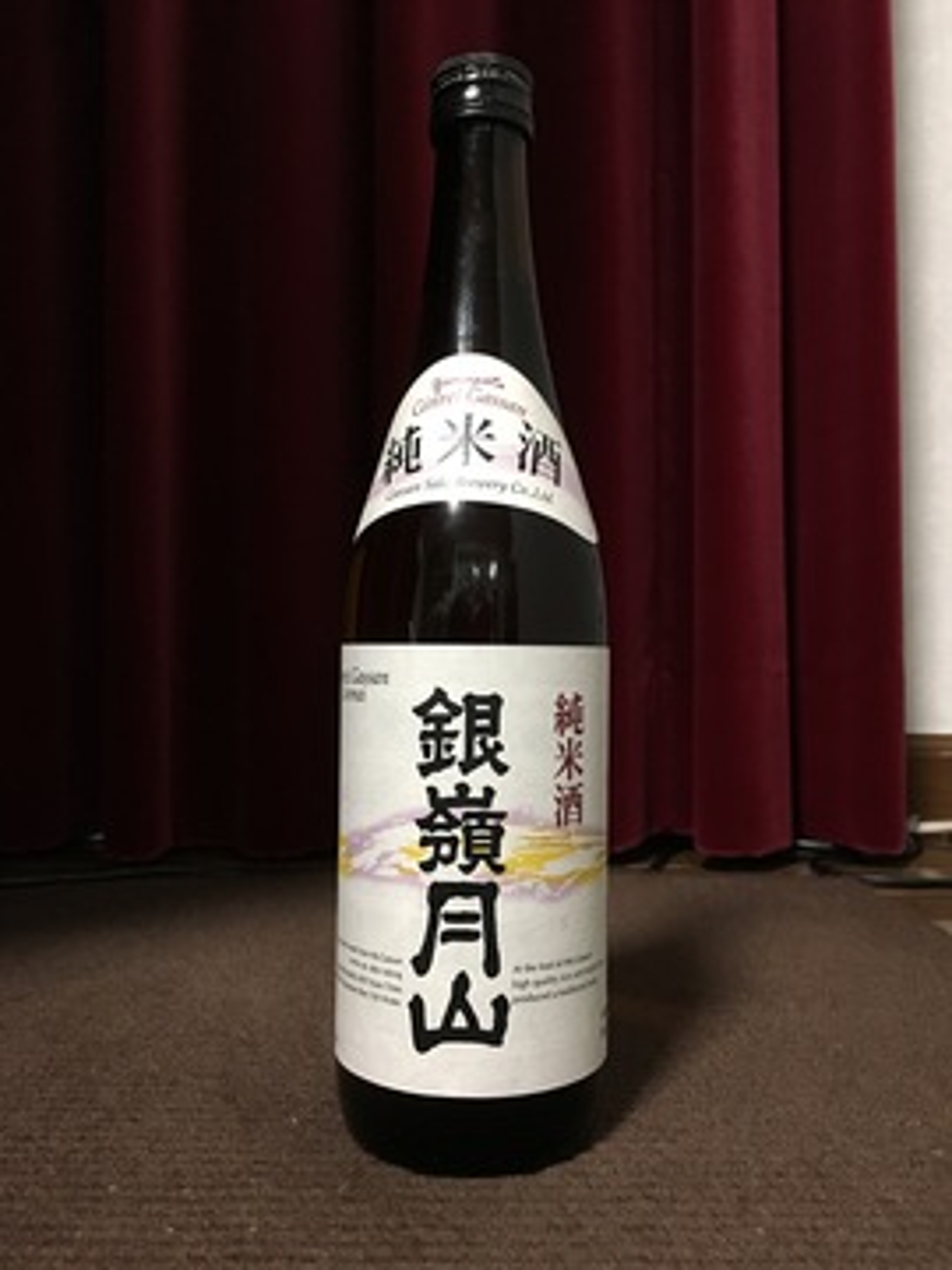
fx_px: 1063
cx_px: 476
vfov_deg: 61.7
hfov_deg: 48.2
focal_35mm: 29
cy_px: 635
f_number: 2.2
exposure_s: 1/15
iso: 200
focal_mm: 4.15
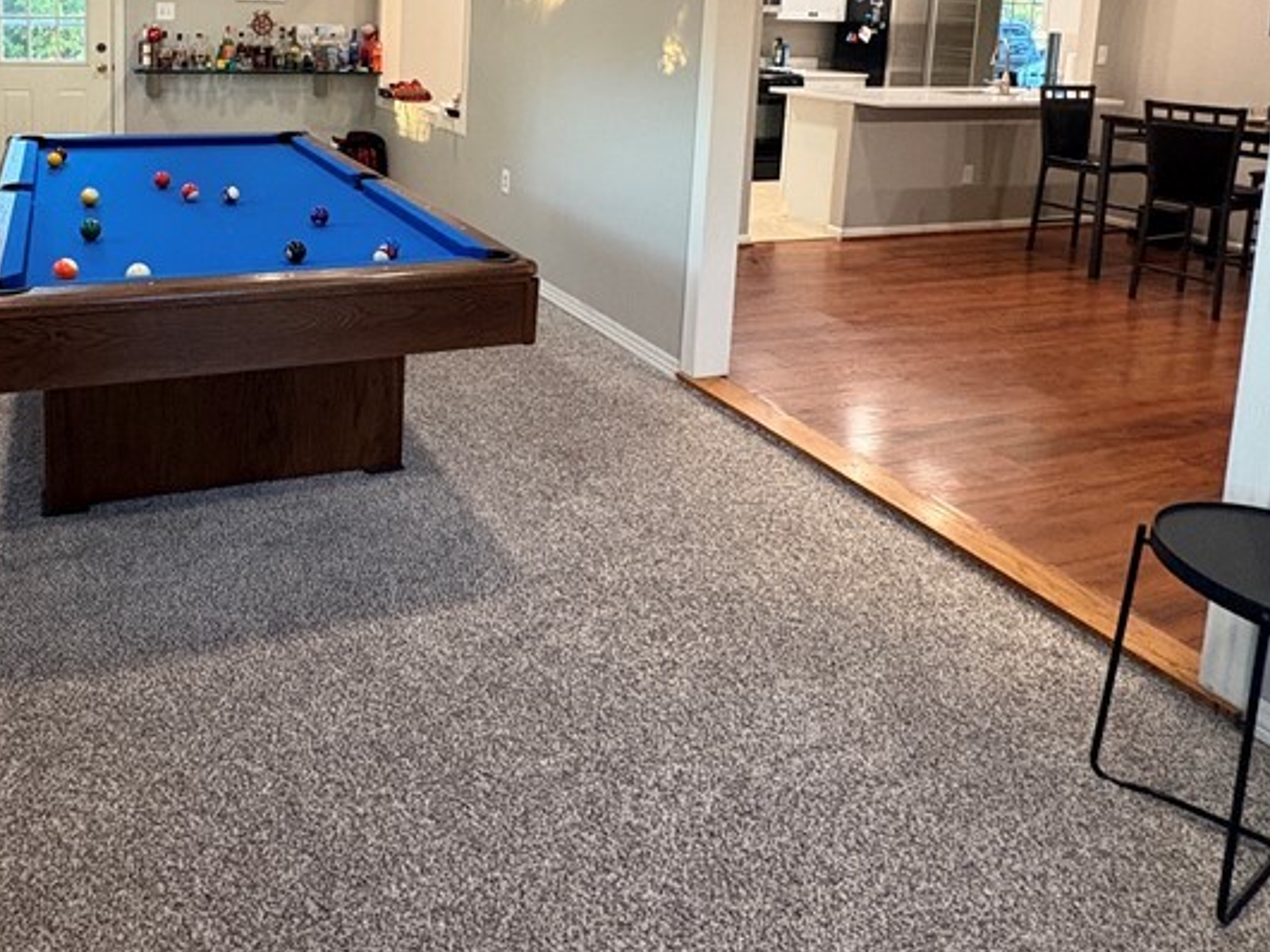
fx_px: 990
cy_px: 120
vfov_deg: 46.9
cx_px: 392
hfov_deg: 63.2
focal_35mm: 27
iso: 400
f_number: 2.2
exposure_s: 1/60
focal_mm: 2.22
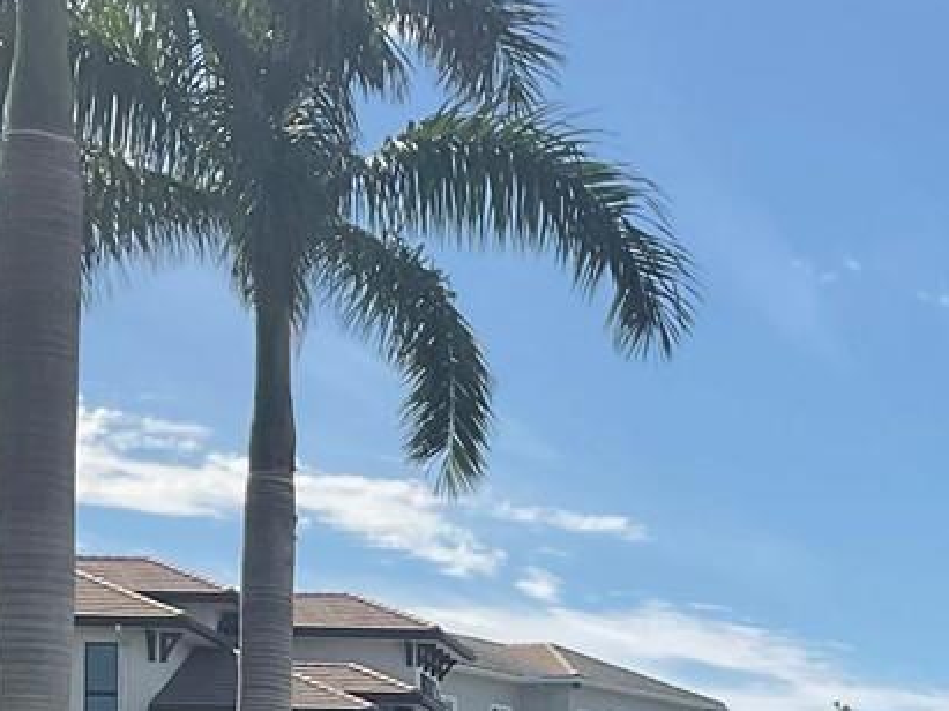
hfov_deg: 16.8
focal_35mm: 113
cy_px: 935
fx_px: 3097
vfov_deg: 12.7
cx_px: 1064
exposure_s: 1/3322
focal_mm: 3
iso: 20
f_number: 1.8
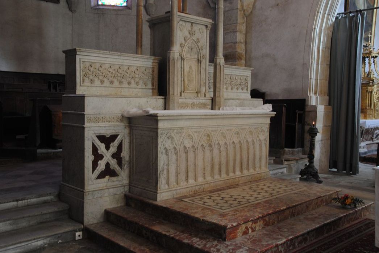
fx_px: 379
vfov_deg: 37.0
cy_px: 126
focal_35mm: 36
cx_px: 190
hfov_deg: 53.1
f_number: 10
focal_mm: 24
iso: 400
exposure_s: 1.3
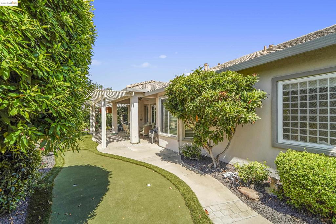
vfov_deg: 81.2
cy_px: 112
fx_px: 131
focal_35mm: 14
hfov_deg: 104.2
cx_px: 168
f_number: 8
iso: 100
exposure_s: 1/200
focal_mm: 14
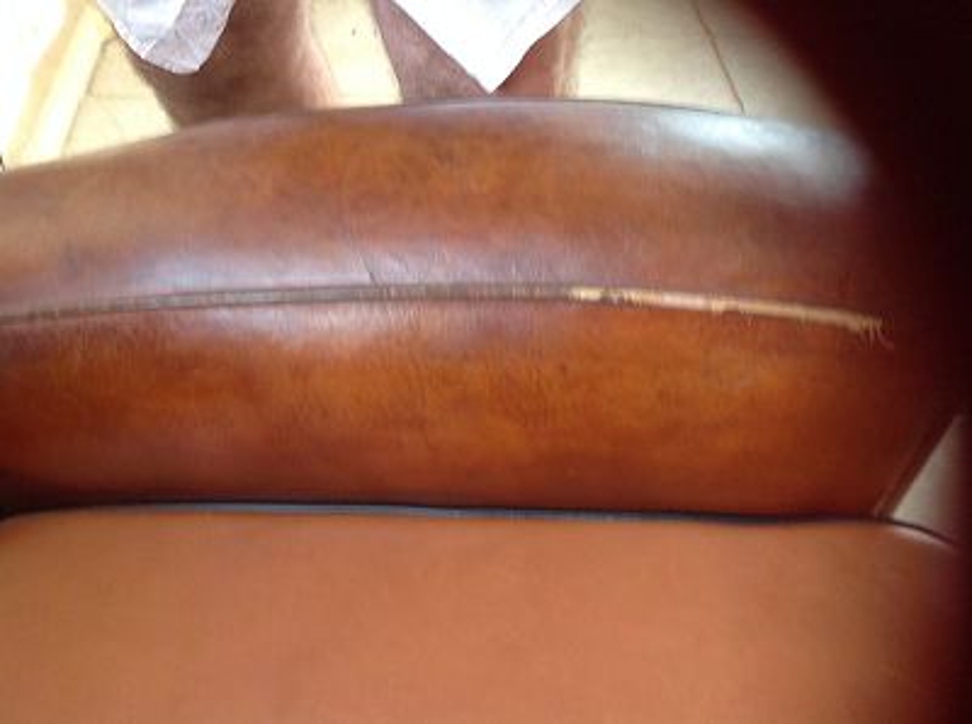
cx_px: 486
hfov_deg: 52.7
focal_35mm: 35
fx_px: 980
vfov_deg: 40.5
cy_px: 362
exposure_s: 1/15
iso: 160
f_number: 2.4
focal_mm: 4.28
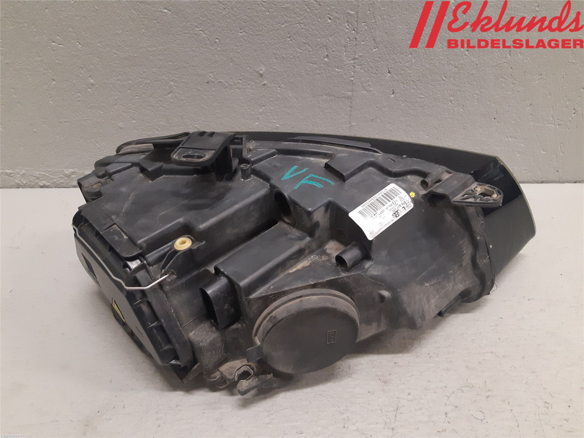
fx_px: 439
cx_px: 292
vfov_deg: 53.1
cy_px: 219
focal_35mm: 26
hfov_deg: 67.3
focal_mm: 3.93
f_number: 1.7
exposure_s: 1/50
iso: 200
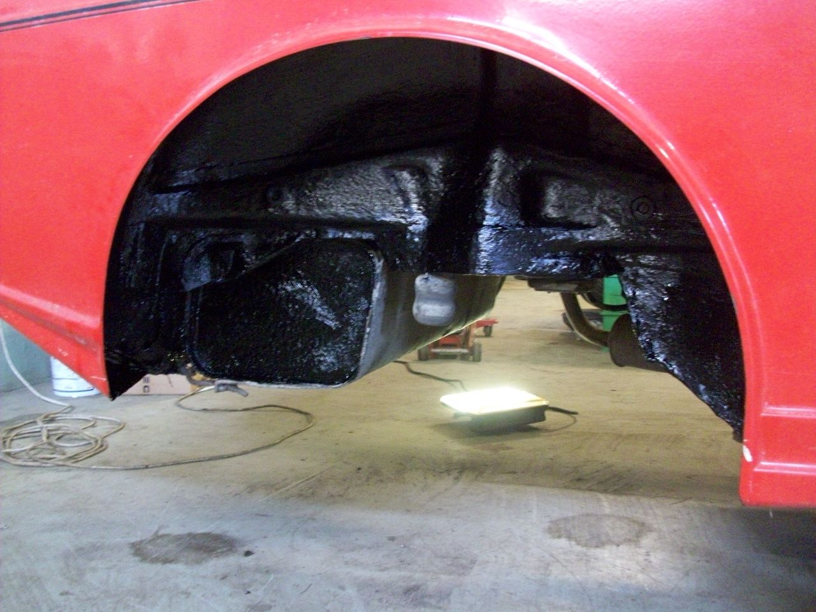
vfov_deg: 41.8
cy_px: 306
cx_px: 408
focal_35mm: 34
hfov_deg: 54.0
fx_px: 801
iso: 320
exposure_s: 1/8
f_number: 2.8
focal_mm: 5.7
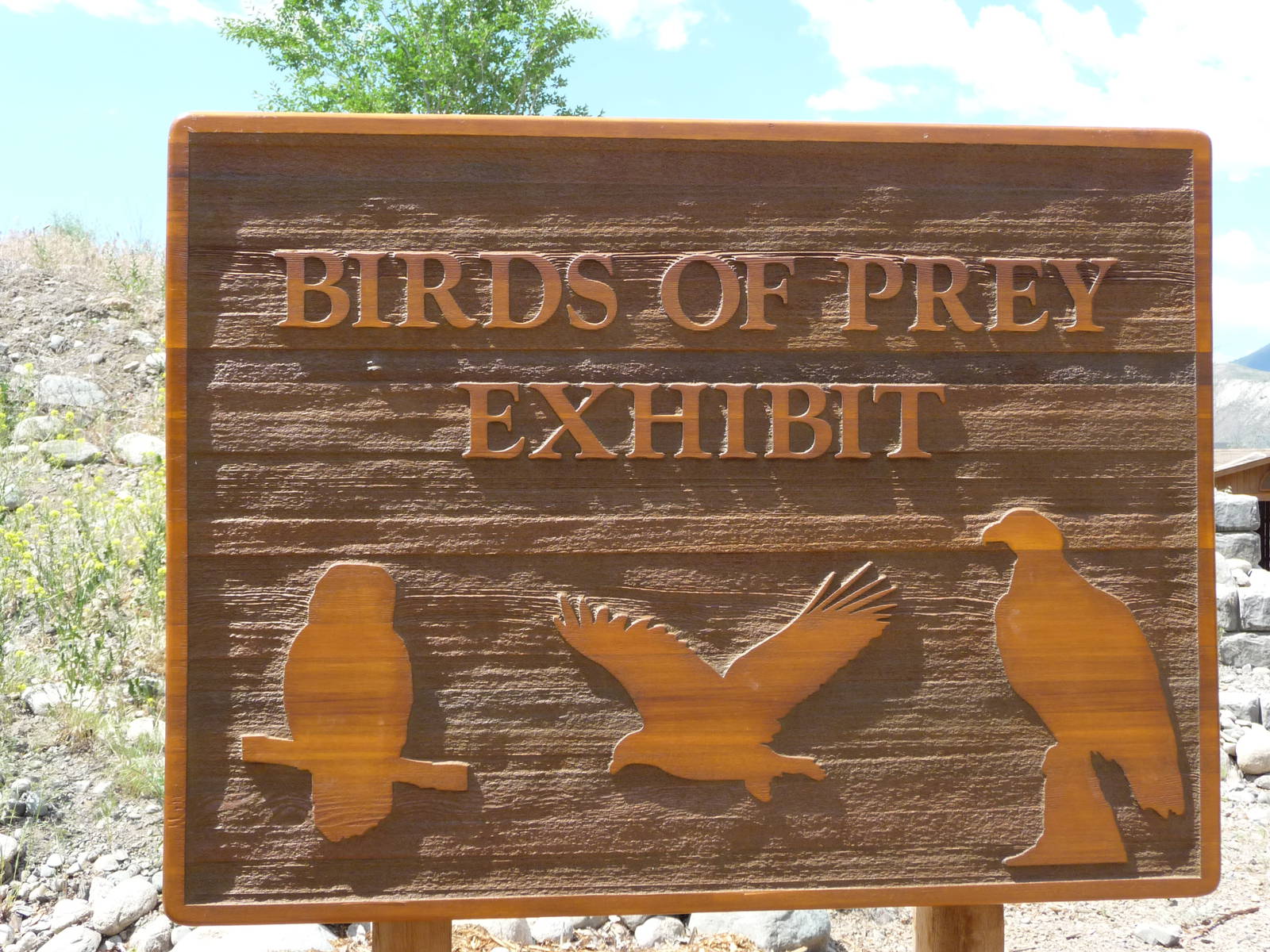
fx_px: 1468
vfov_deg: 36.0
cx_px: 635
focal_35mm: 40
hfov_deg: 46.8
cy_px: 476
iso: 160
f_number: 3.9
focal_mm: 6.7
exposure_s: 1/500
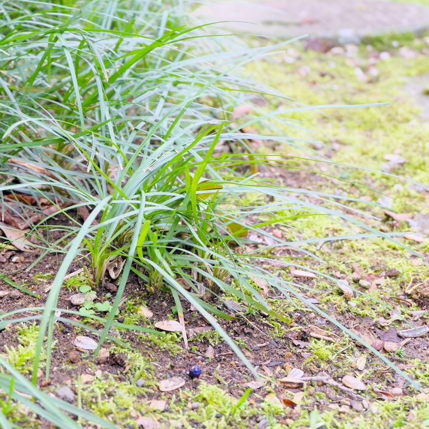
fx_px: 981
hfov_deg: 24.6
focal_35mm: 70
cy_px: 217
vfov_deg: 24.7
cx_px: 187
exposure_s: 1/50
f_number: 6.4
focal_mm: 35.5
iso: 800
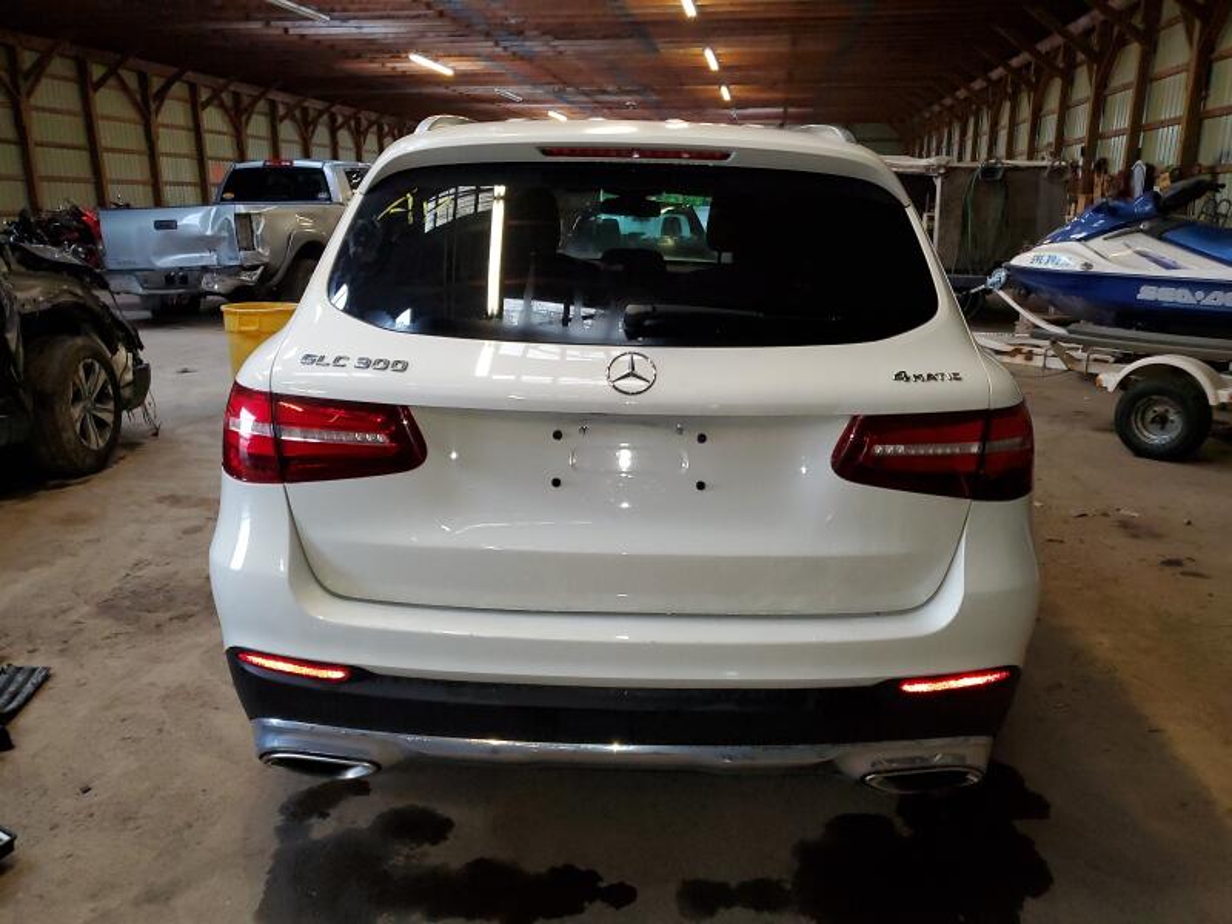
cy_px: 462
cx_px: 616
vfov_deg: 53.1
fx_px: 925
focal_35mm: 26
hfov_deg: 67.3
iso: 220
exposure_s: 1/60.2
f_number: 1.5
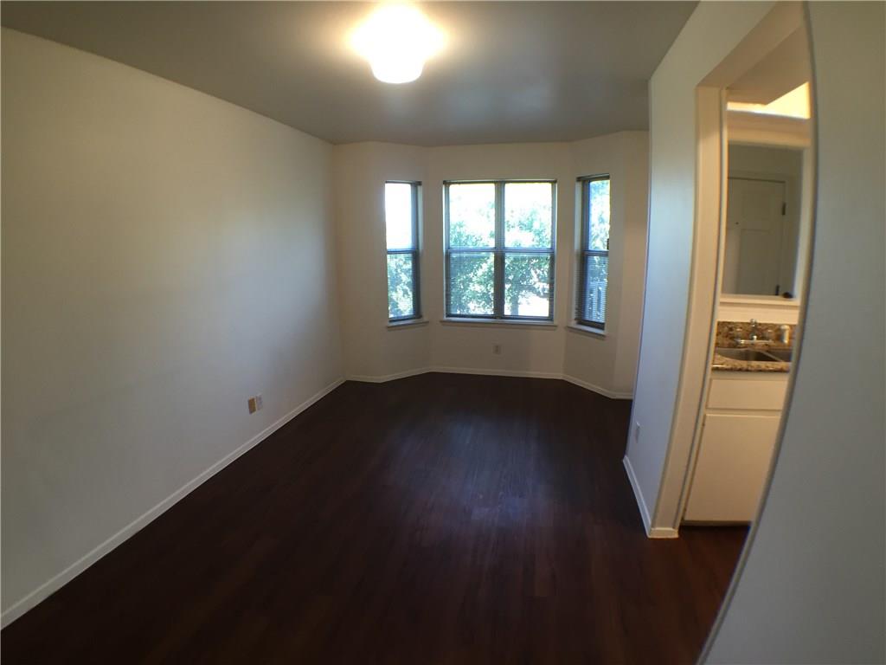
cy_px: 332
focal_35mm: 29
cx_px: 443
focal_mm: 4.15
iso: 80
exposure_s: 1/30
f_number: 2.2
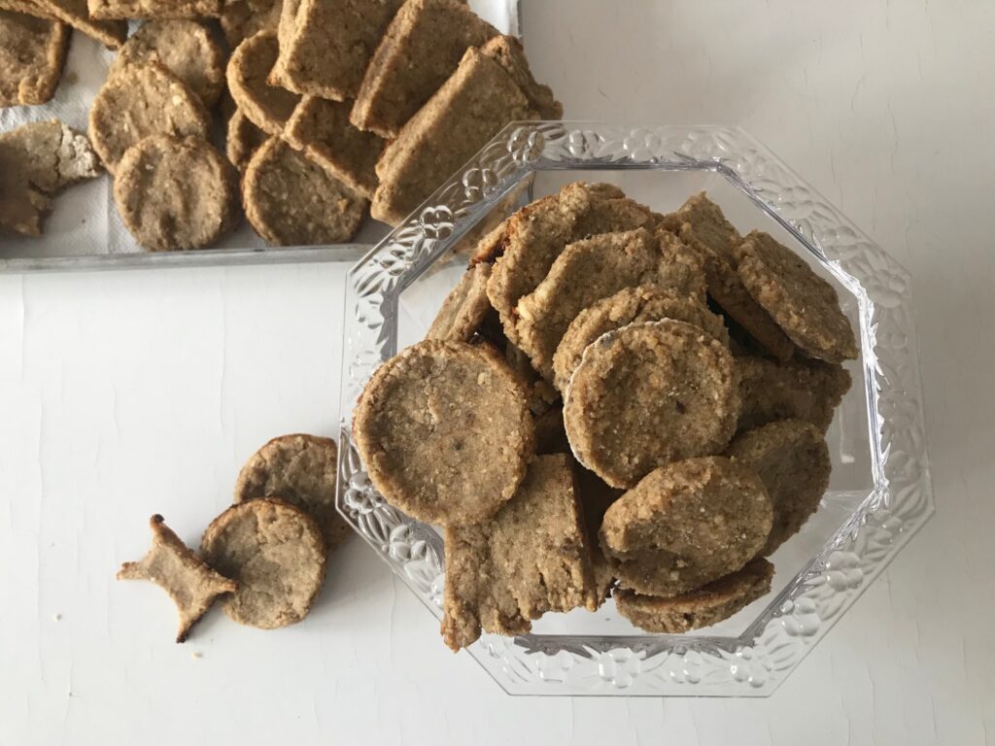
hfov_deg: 63.4
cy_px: 373
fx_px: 805
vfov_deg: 49.7
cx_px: 498
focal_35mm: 28
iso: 25
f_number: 1.8
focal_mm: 3.99
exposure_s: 1/33
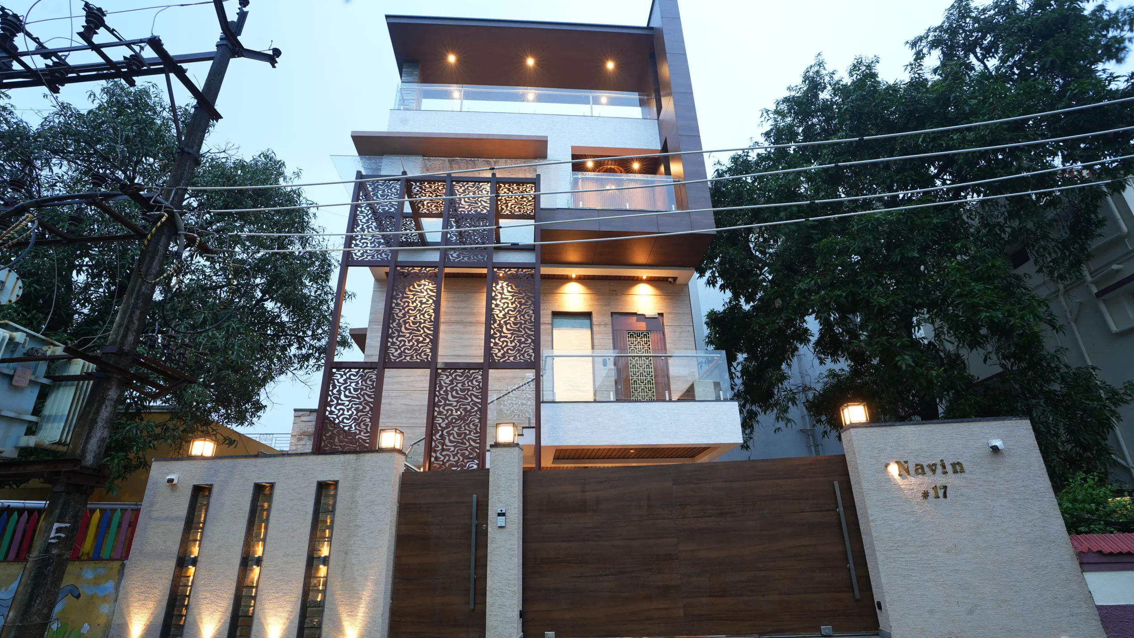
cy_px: 351
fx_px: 511
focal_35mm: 17
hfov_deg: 95.9
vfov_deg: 63.8
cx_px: 573
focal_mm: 16
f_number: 11
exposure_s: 3
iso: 100
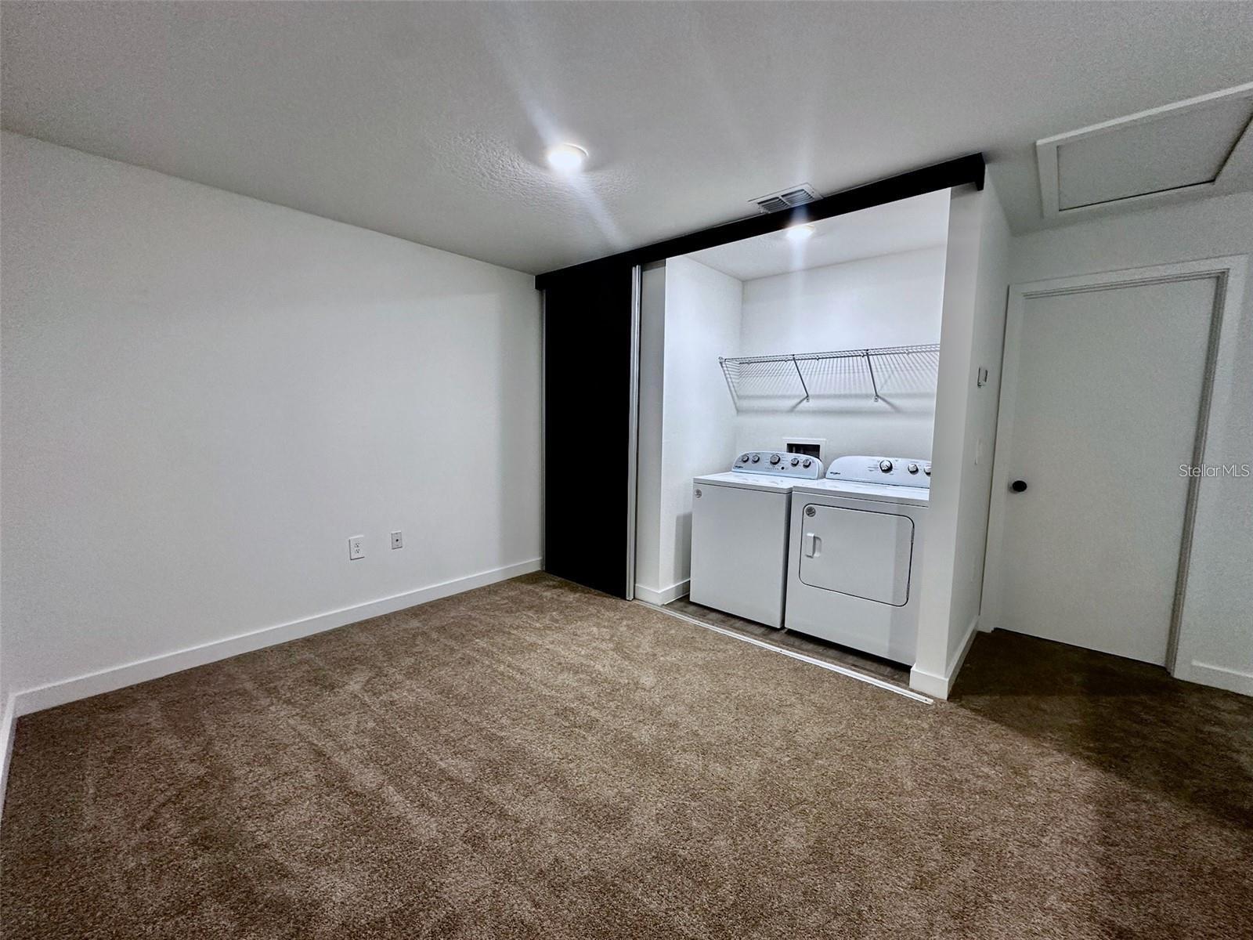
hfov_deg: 102.1
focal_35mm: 14
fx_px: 507
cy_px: 470
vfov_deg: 85.7
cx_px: 626
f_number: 2.2
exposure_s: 1/60
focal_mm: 2.22
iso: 160
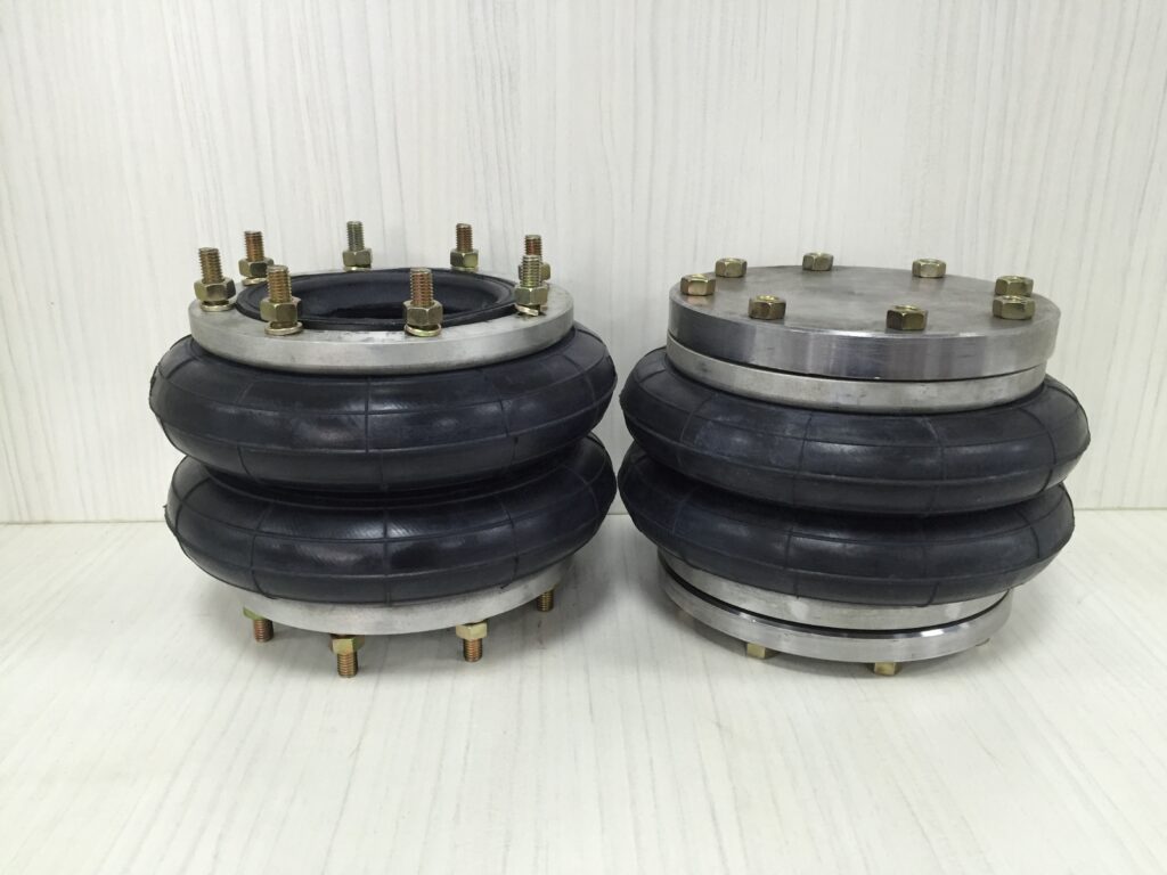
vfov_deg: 48.2
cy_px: 438
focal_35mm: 29
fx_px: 978
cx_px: 584
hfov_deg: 61.7
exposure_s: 1/33
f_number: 2.2
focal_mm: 4.15
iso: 160
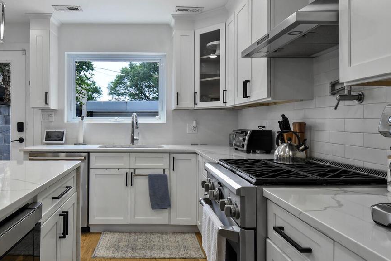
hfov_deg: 69.6
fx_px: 272
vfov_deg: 51.1
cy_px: 114
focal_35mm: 25
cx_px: 133
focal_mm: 10
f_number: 10
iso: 200
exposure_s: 1/8
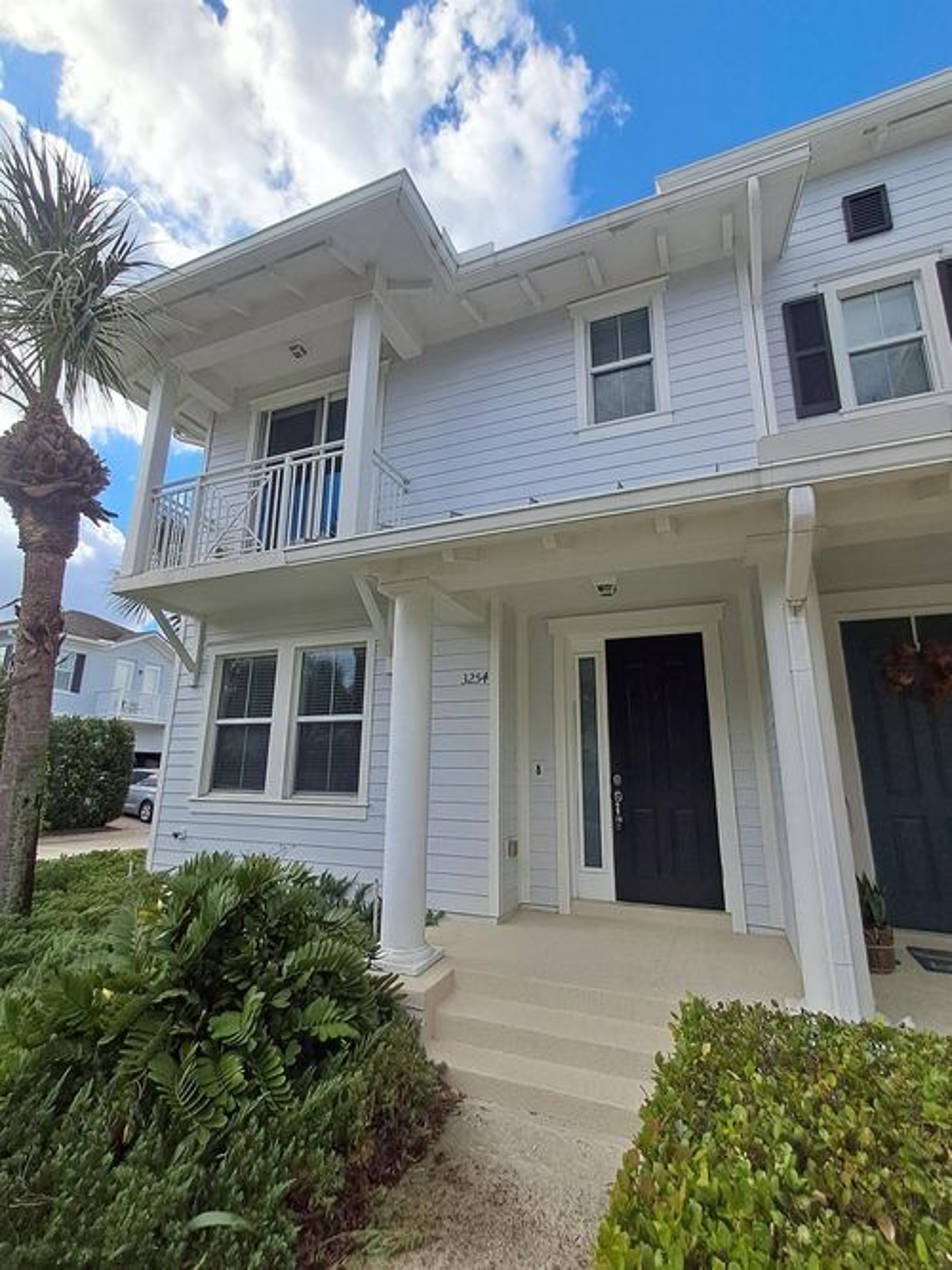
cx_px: 476
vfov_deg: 94.5
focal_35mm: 16
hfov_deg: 78.1
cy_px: 635
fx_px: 587
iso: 40
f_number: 2.2
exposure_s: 1/1195
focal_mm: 1.64
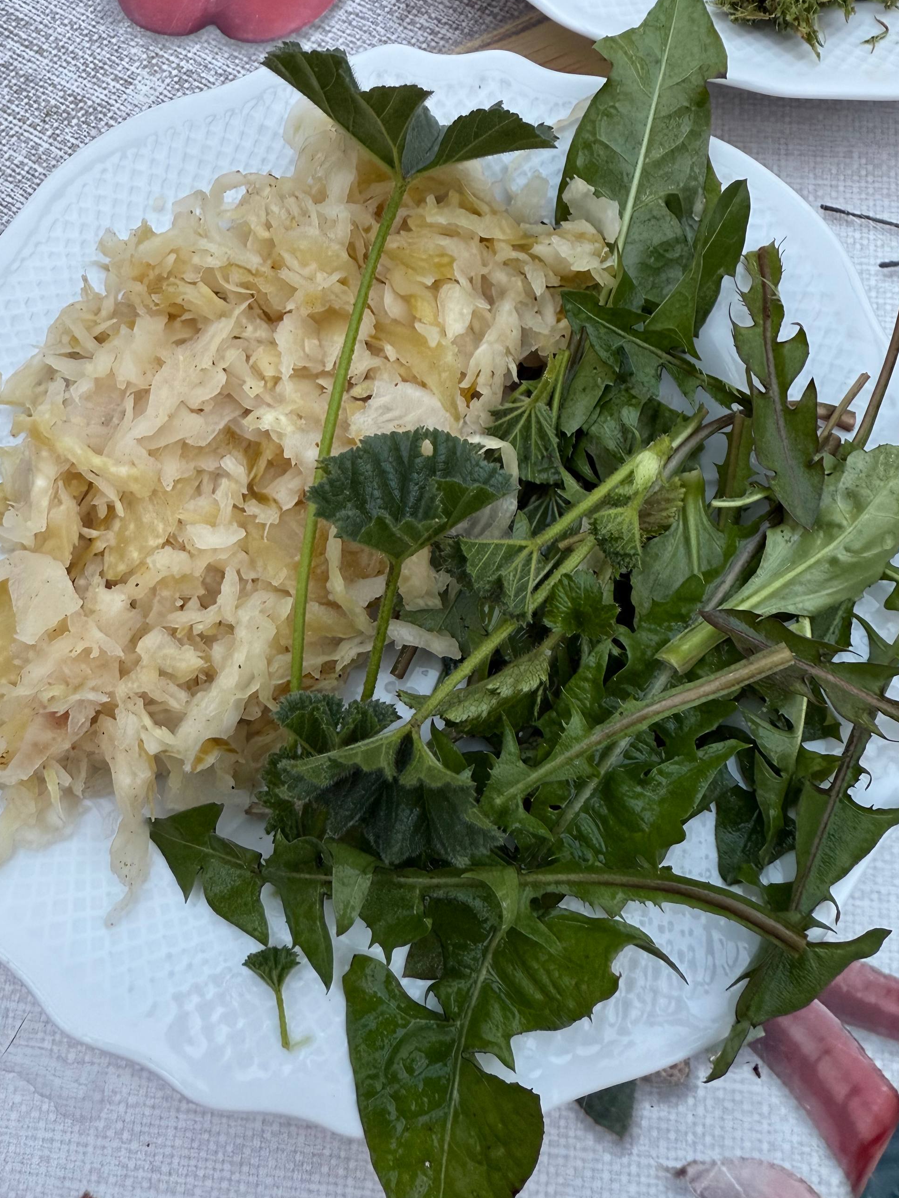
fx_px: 866
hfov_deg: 54.9
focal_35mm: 25
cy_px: 612
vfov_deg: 69.4
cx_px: 437
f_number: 2.2
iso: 160
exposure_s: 1/99
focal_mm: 2.22
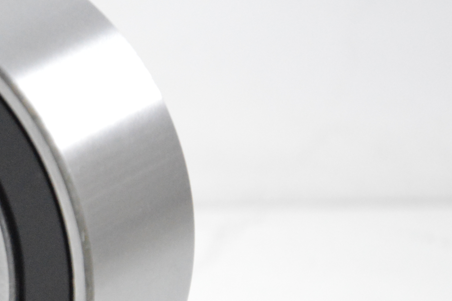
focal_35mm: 378
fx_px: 4745
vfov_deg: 3.6
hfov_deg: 5.4
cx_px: -126
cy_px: 222
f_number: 7.1
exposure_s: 1/100
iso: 3200
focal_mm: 92
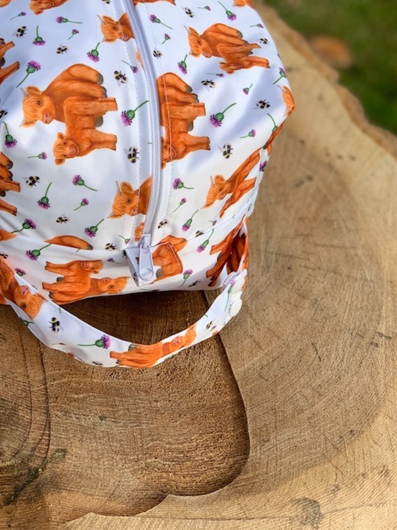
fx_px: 1223
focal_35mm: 80
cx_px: 104
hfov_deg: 18.3
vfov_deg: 24.2
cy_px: 134
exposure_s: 1/316
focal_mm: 6
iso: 16
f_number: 2.4
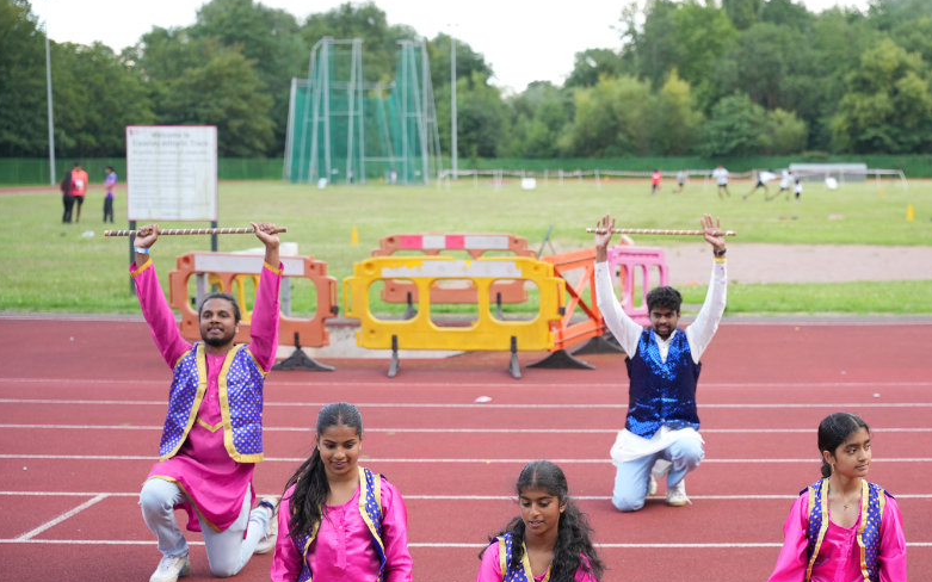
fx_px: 1734
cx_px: 604
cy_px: 324
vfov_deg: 19.1
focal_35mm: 68
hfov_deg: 29.9
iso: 250
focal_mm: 51.2
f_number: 2.8
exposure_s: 1/320
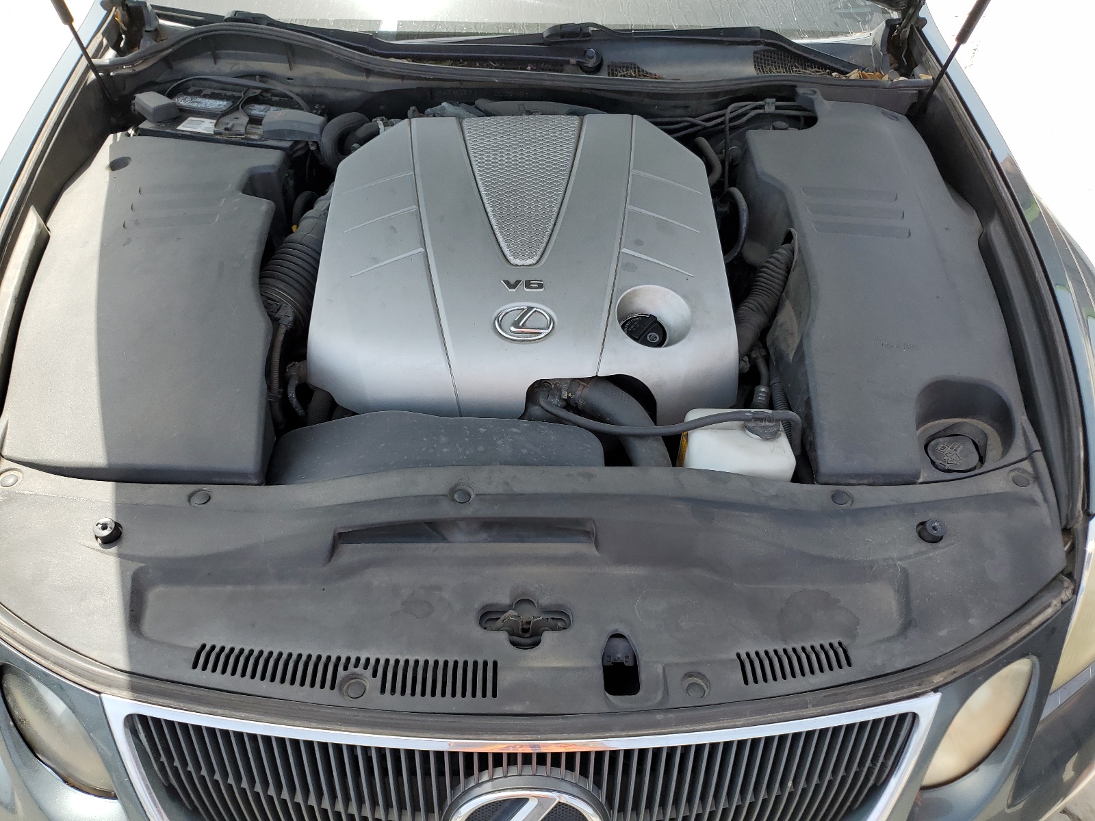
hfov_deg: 67.3
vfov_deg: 53.1
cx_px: 548
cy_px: 410
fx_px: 822
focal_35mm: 26
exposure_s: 1/833
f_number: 1.5
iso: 50
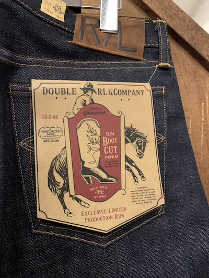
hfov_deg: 53.1
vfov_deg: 67.3
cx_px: 104
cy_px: 139
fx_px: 209
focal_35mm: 26
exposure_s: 1/30
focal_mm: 4.25
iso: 640
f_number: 1.8
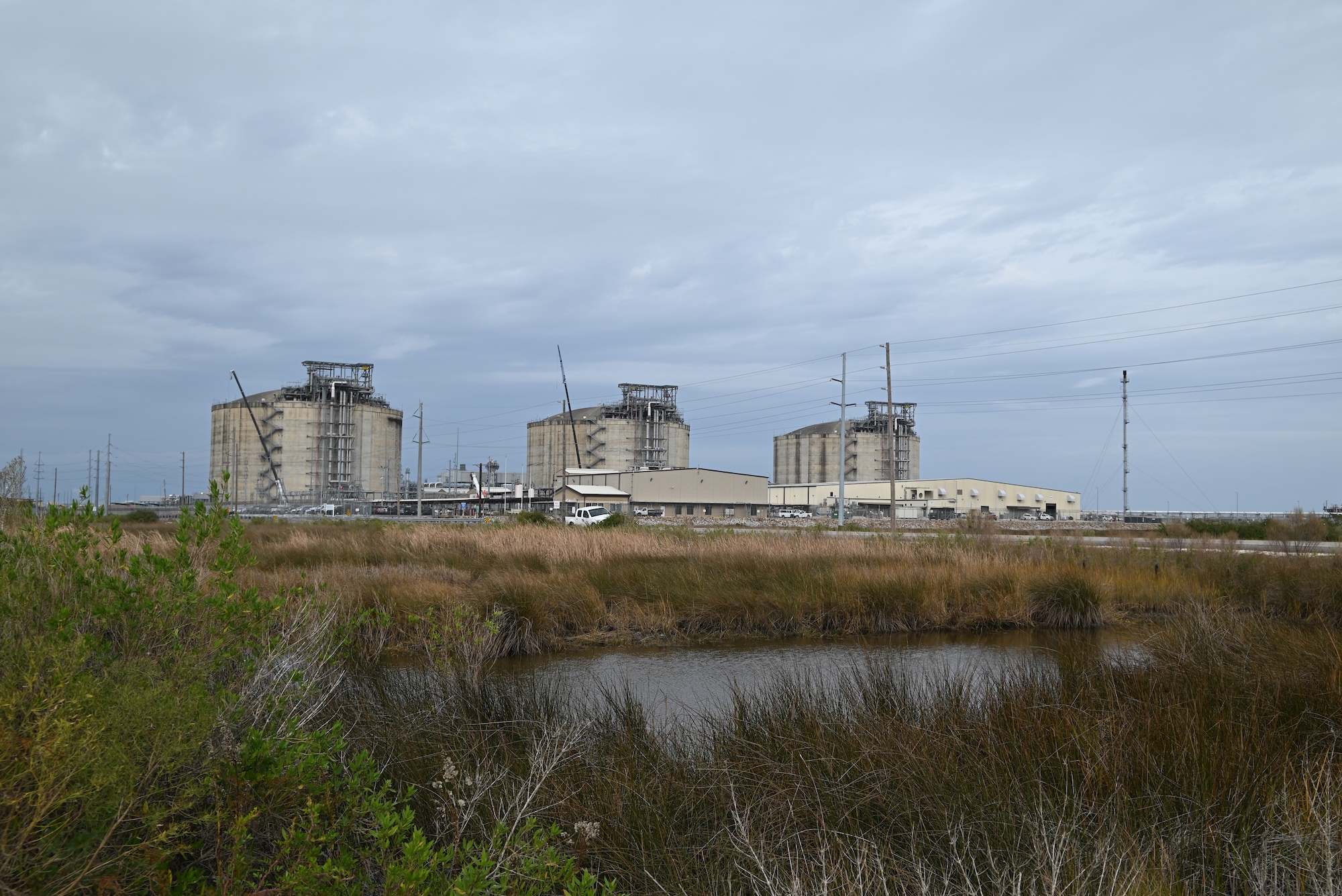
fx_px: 1286
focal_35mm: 34
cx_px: 671
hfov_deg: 55.1
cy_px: 448
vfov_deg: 38.4
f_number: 6.3
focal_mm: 34.5
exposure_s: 1/320
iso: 100
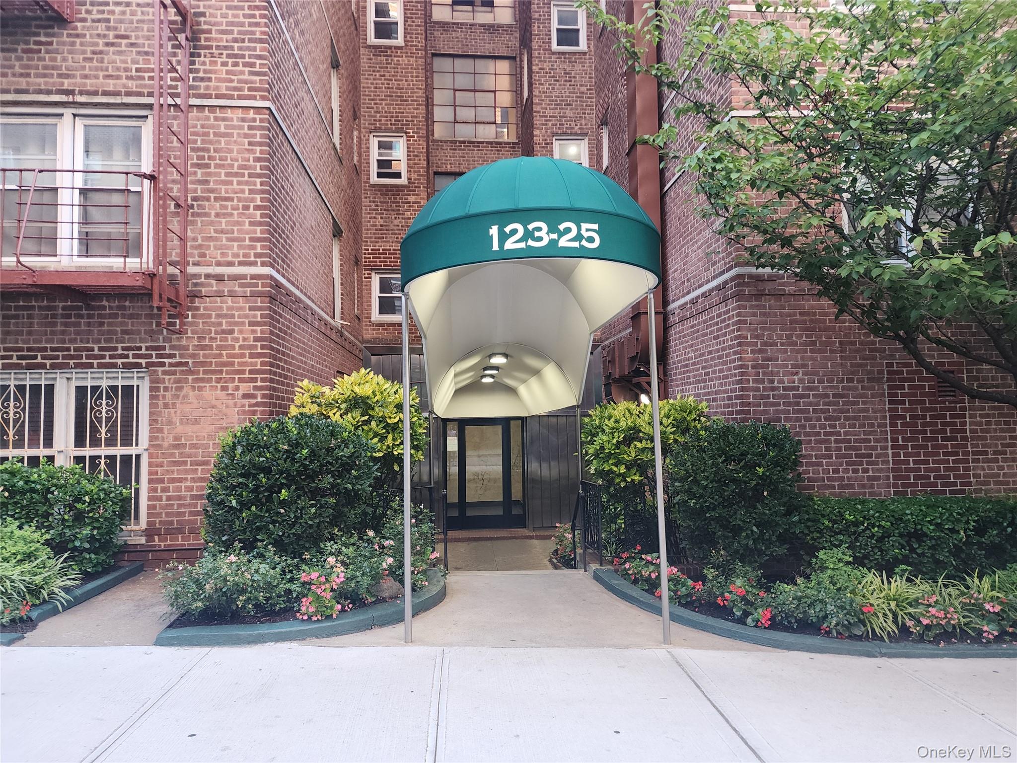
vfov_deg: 58.9
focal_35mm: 23
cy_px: 382
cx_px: 508
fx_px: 676
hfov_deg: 73.9
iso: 125
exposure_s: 1/120
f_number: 1.8
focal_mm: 6.4
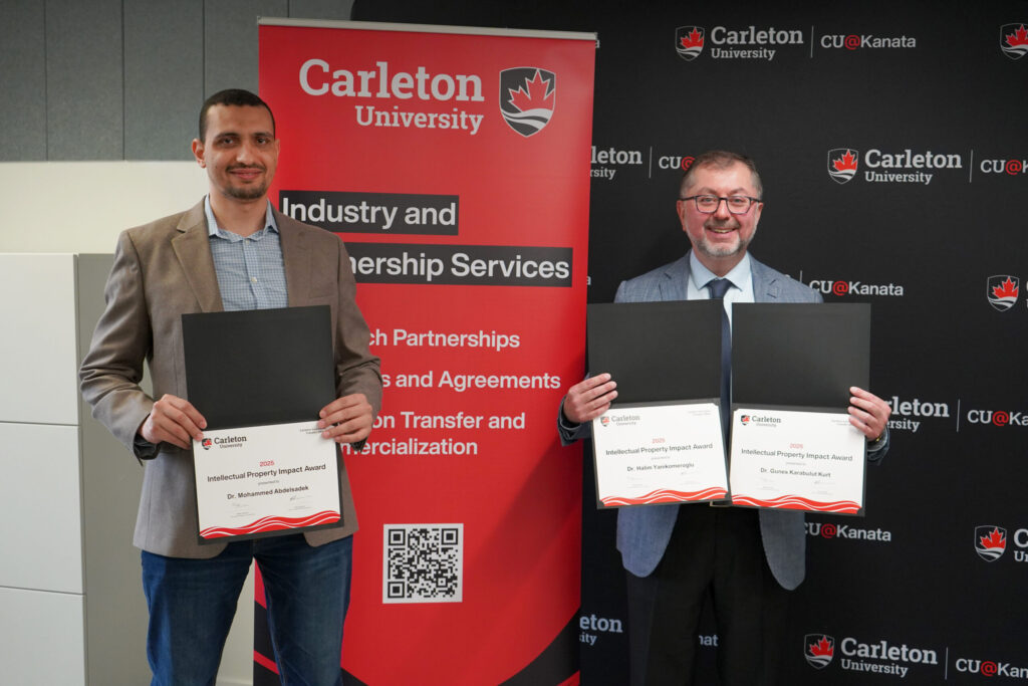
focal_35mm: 40
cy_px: 343
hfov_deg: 48.5
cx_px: 514
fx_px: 1142
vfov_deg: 33.4
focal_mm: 40
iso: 2500
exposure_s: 1/160
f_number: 4
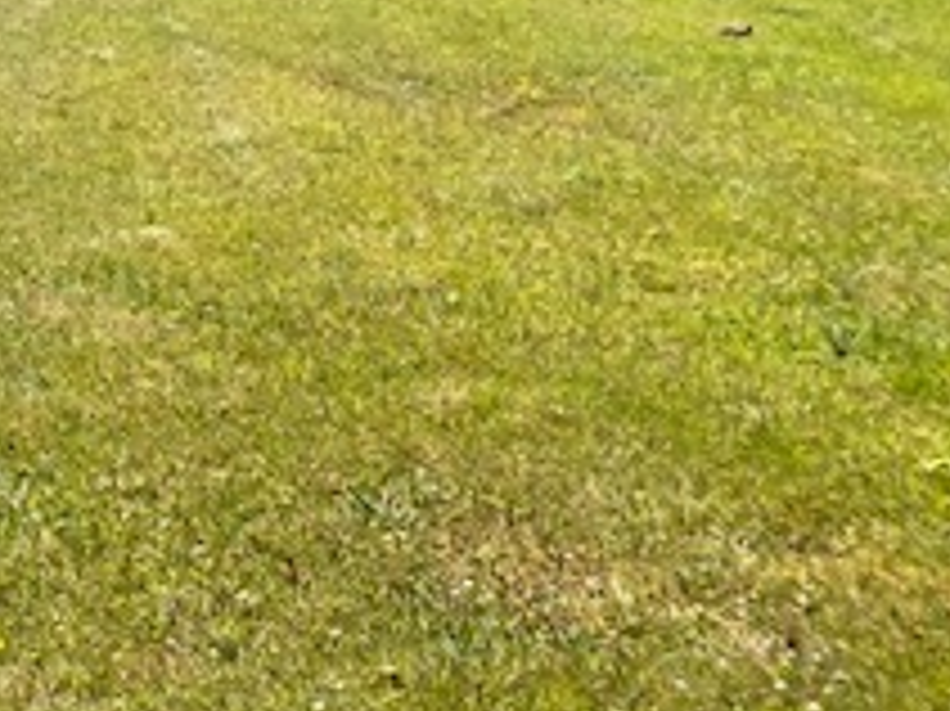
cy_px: -68
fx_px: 2167
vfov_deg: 18.0
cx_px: -405
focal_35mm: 79
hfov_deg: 21.4
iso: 32
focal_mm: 4.25
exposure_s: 1/2755
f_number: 1.8
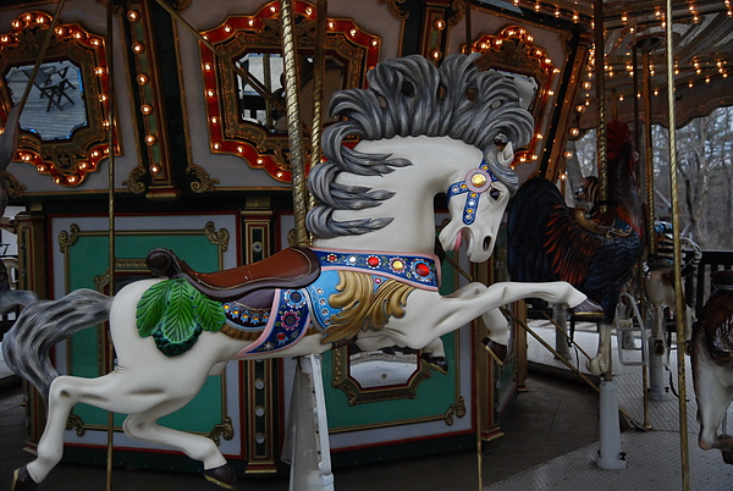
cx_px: 366
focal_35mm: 39
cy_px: 246
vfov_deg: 34.3
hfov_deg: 49.5
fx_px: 795
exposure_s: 1/3200
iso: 1000
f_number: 2.8
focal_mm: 26
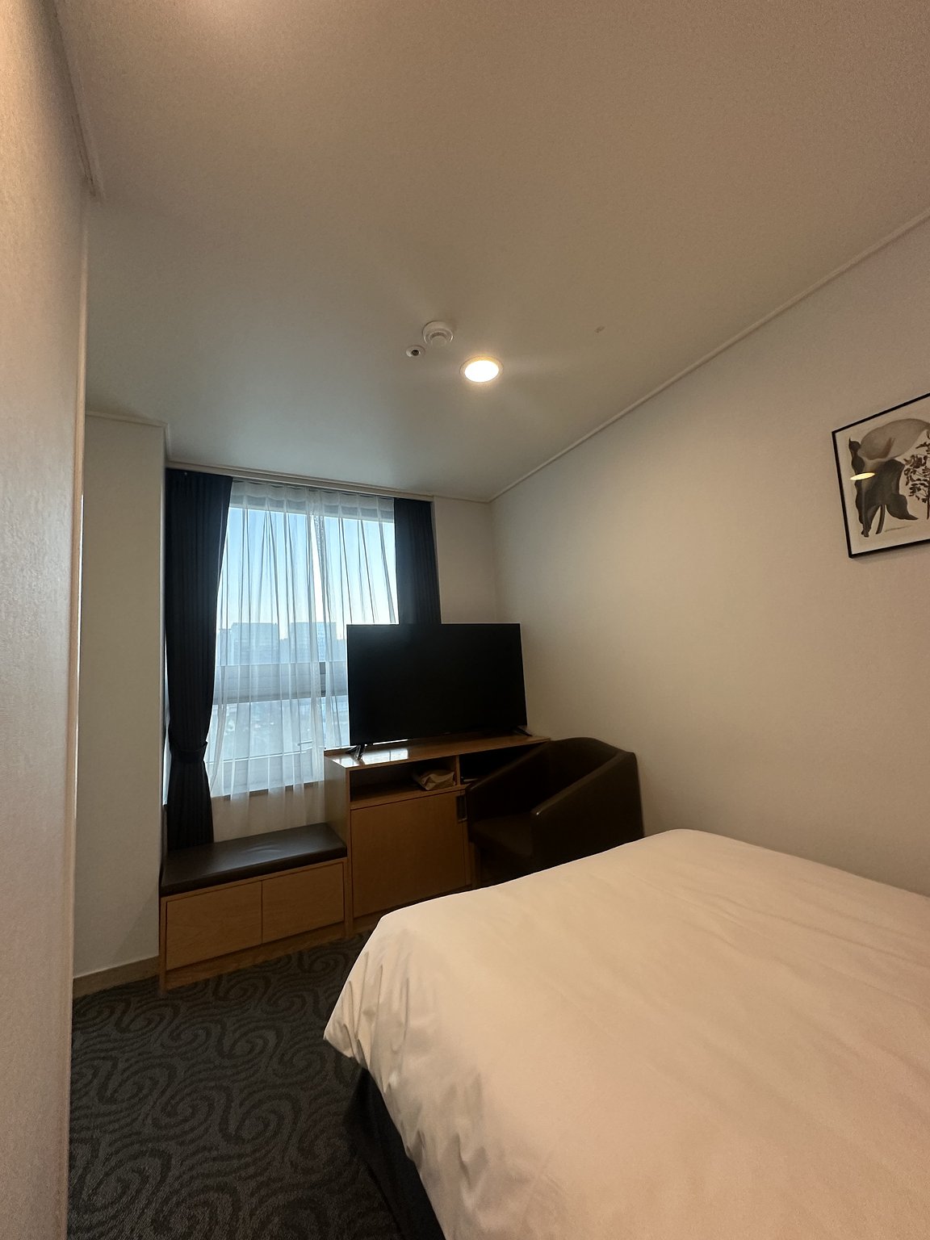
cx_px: 465
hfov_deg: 85.7
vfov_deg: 102.1
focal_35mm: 14
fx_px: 502
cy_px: 620
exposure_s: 1/120
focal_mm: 2.22
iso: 320
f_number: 2.2
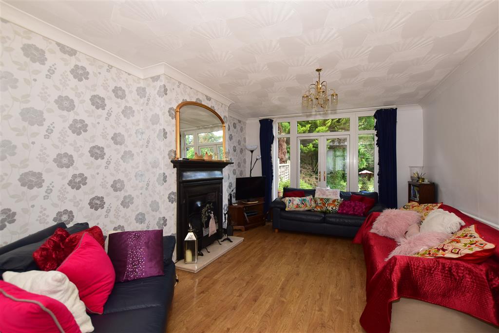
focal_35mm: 15
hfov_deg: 100.4
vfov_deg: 77.4
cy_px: 166
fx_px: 208
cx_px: 250
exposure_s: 1/50
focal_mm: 10
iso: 400
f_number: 7.1
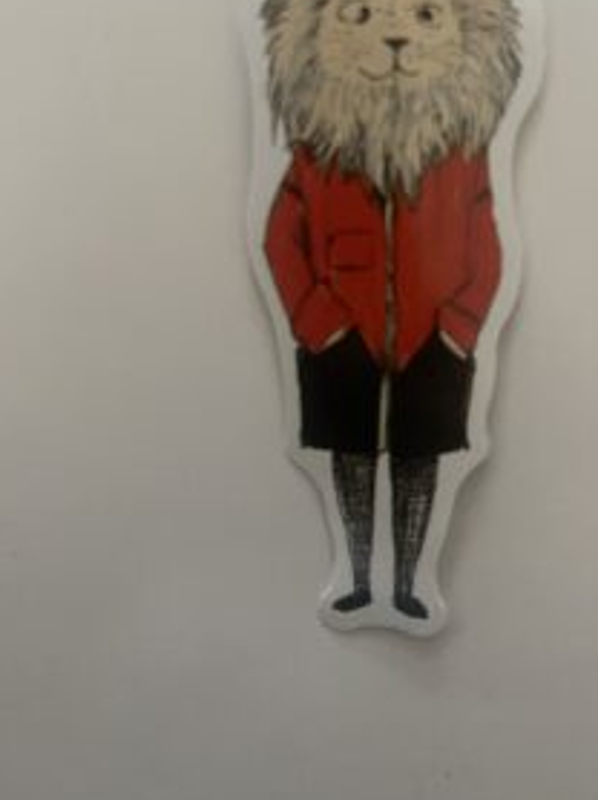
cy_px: 262
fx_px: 830
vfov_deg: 50.4
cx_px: 402
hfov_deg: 39.1
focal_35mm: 36
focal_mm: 5.1
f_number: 1.6
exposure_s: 1/50
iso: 500
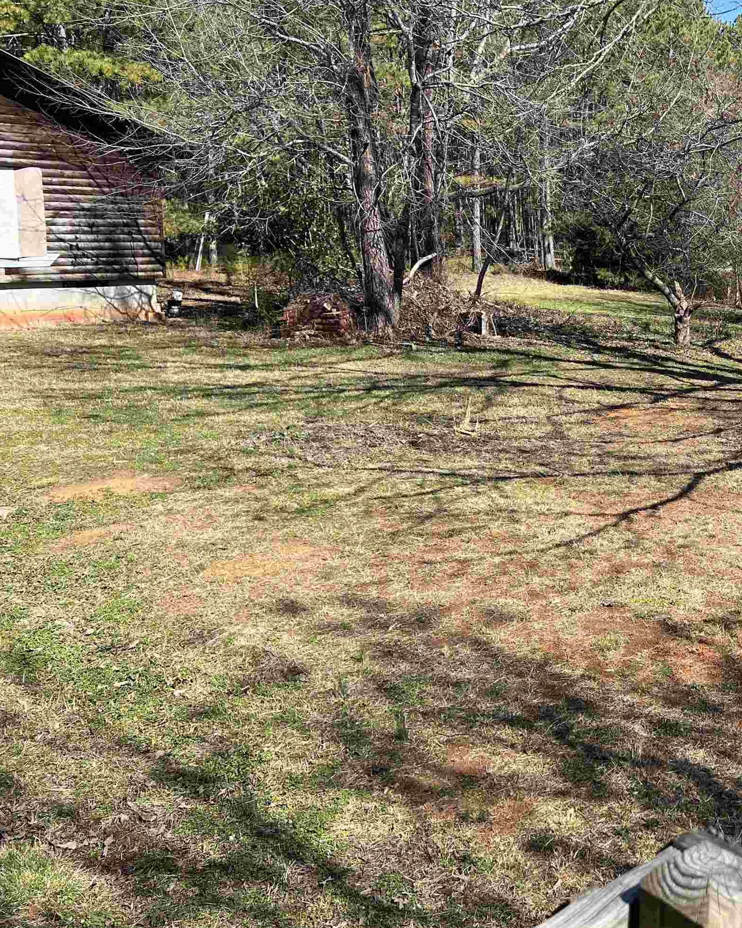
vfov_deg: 45.7
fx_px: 1098
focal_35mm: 40
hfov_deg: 35.1
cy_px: 393
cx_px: 676
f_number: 1.5
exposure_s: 1/2123
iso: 50
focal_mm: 5.7
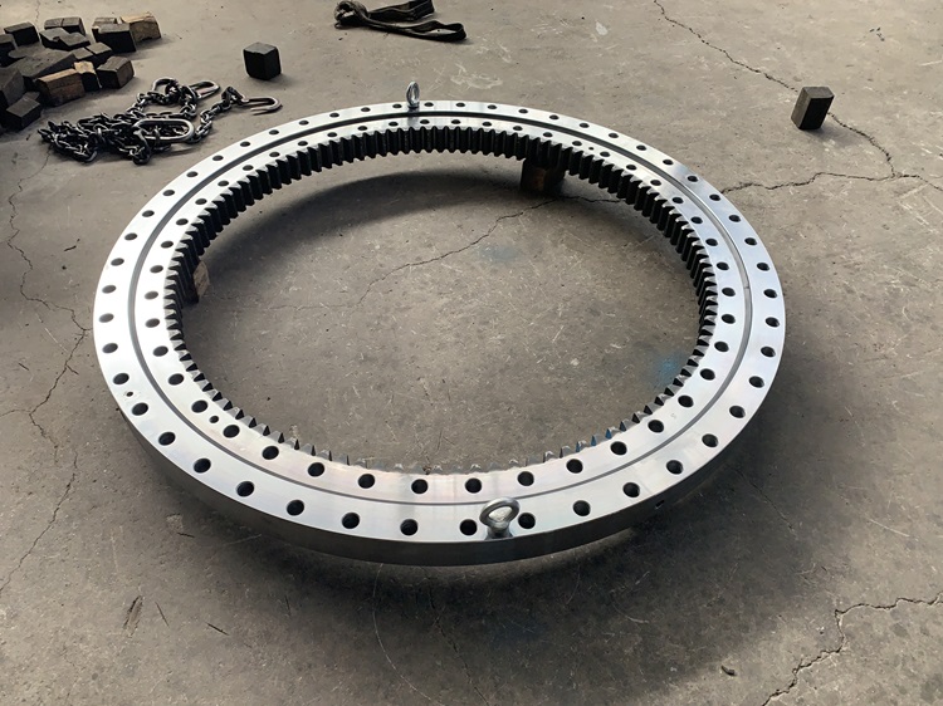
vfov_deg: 53.0
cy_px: 353
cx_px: 472
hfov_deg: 67.3
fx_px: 708
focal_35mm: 26
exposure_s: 1/92
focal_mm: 4.25
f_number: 1.8
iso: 100
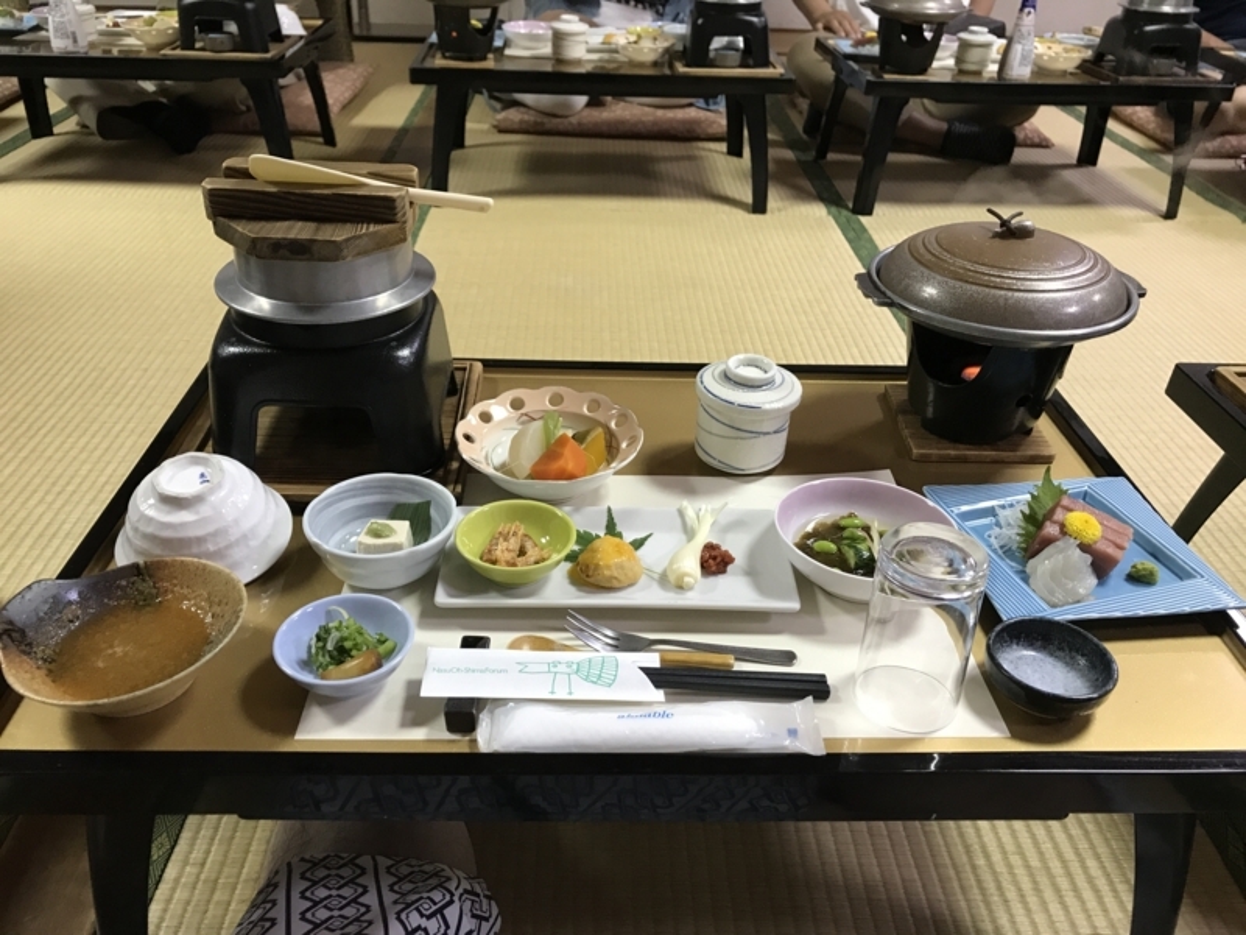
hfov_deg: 63.4
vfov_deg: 49.7
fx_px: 1008
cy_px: 468
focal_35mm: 28
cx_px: 623
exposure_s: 1/17
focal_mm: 3.99
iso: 64
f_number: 1.8
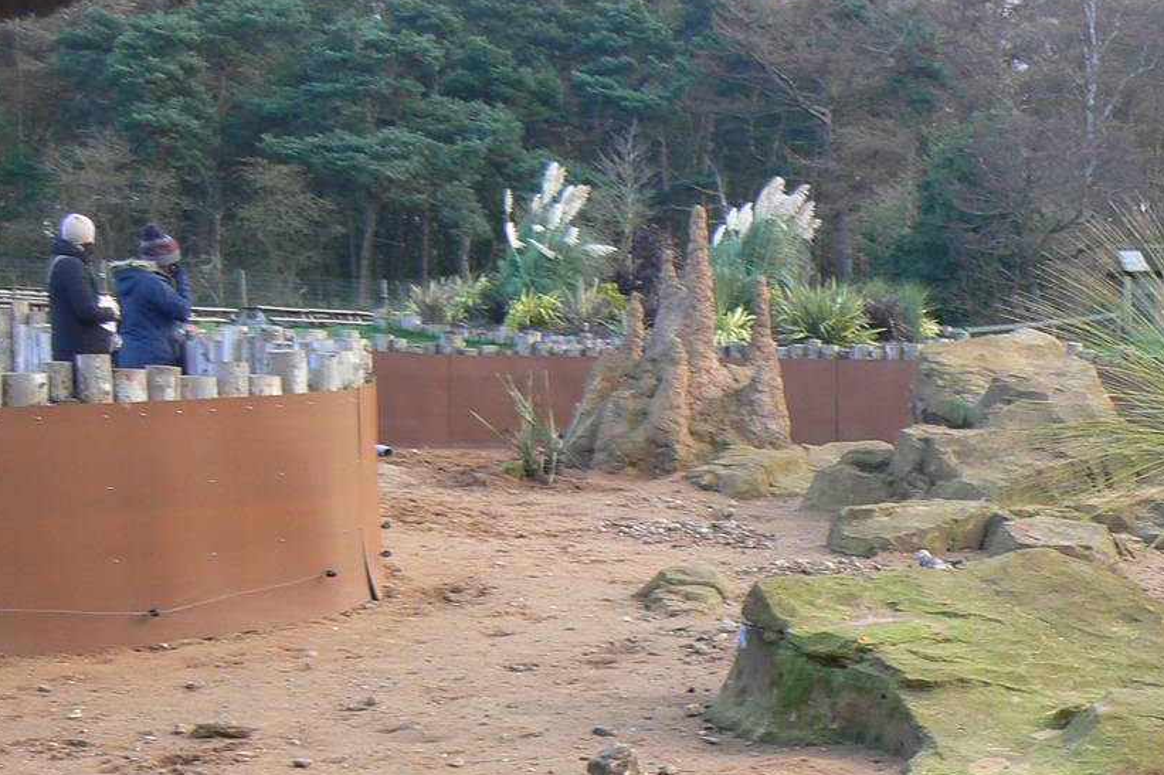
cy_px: 723
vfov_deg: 18.3
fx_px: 2360
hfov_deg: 26.5
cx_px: 1103
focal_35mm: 73
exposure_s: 1/100
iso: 80
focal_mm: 6
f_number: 4
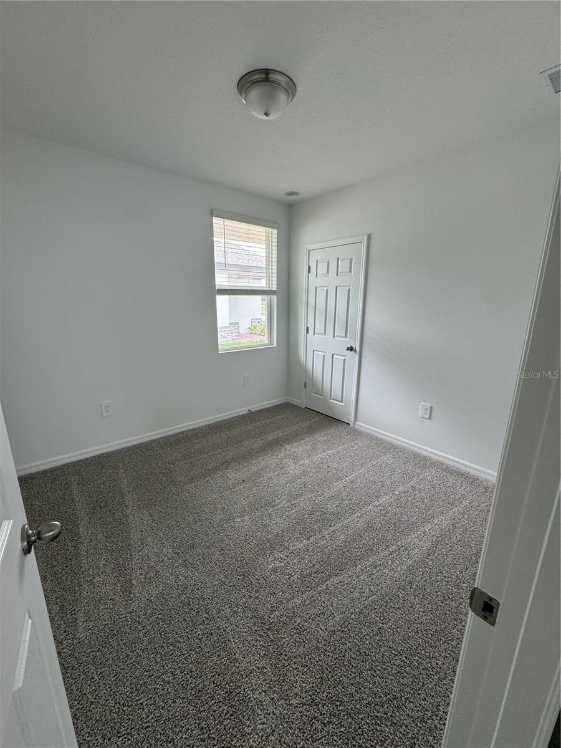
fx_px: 303
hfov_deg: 85.7
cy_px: 374
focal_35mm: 14
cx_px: 280
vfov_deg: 102.1
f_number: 2.2
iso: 200
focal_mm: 2.22
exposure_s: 1/120
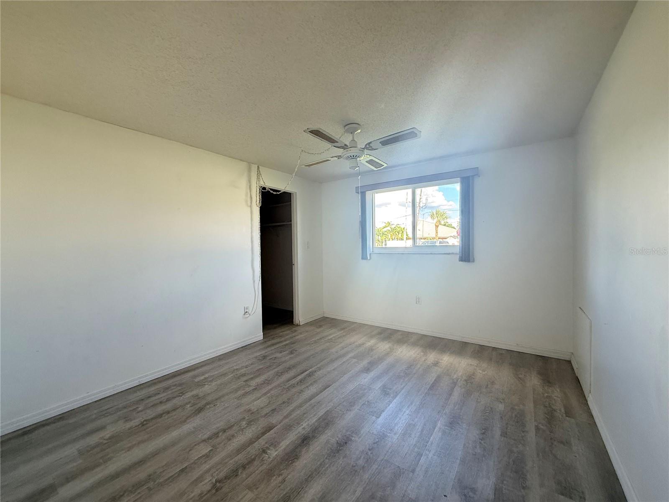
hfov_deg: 102.1
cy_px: 251
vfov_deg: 85.7
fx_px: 271
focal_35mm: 14
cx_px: 334
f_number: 2.2
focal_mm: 2.22
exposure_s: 1/99
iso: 200
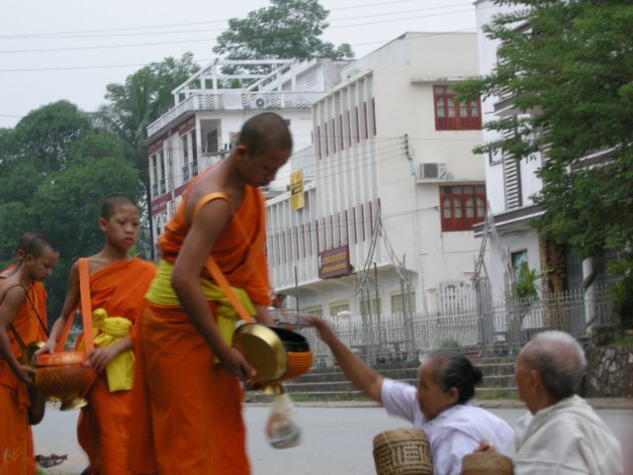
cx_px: 316
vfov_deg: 12.7
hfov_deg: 16.8
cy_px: 238
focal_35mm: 117
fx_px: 2140
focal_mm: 24.5
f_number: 5.1
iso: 284
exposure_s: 1/11.1
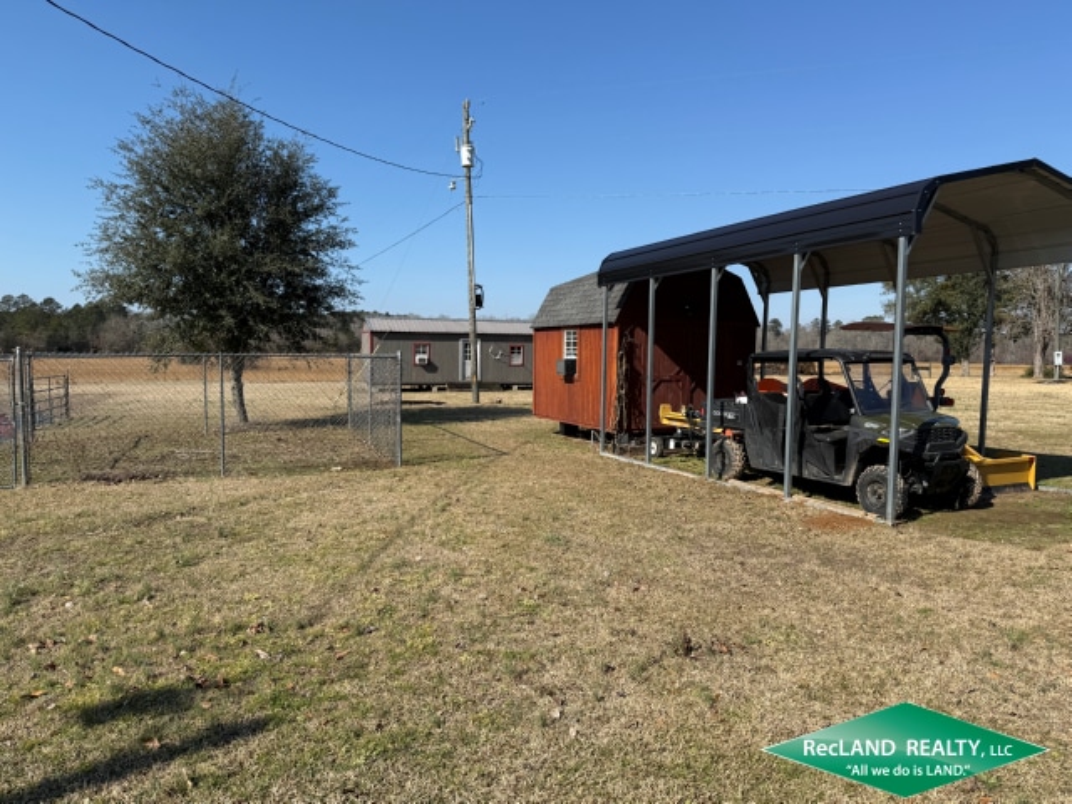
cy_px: 402
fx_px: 743
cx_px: 536
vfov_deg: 56.8
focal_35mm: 24
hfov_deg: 71.6
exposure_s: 1/4975
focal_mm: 6.76
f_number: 1.78
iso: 80
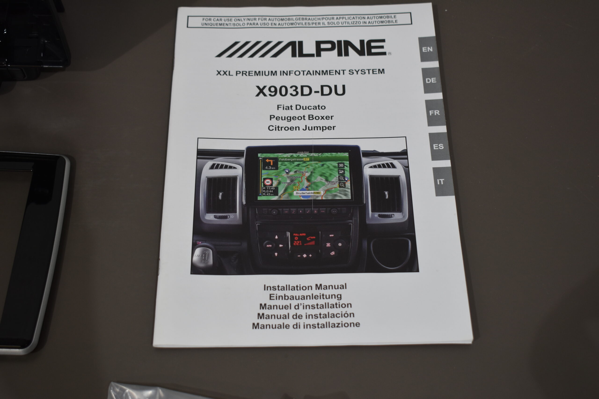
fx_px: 849
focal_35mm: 51
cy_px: 200
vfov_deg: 26.5
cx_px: 300
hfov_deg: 38.9
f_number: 5.6
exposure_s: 1/125
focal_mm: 34
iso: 360
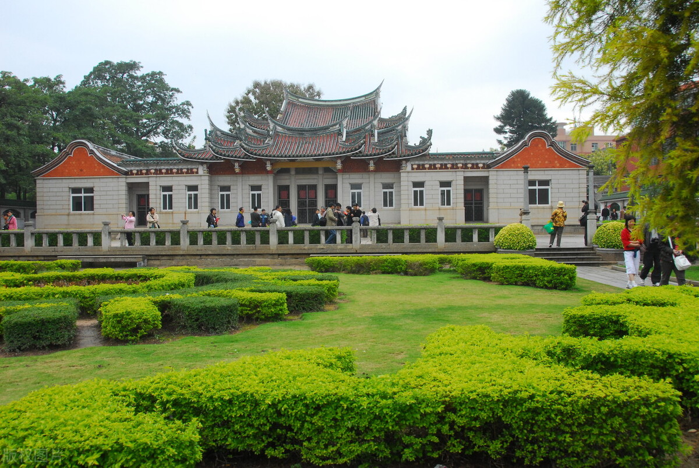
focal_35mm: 33
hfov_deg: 57.2
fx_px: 641
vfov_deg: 40.1
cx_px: 350
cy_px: 234
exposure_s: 1/125
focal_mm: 22
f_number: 9
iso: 400
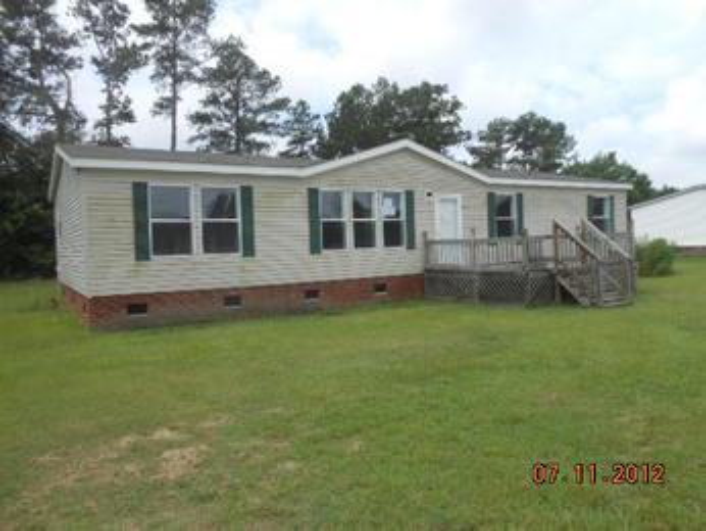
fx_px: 531
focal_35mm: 26
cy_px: 266
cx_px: 353
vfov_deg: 53.1
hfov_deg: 67.3
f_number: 3.5
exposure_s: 1/640
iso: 80
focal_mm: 4.6
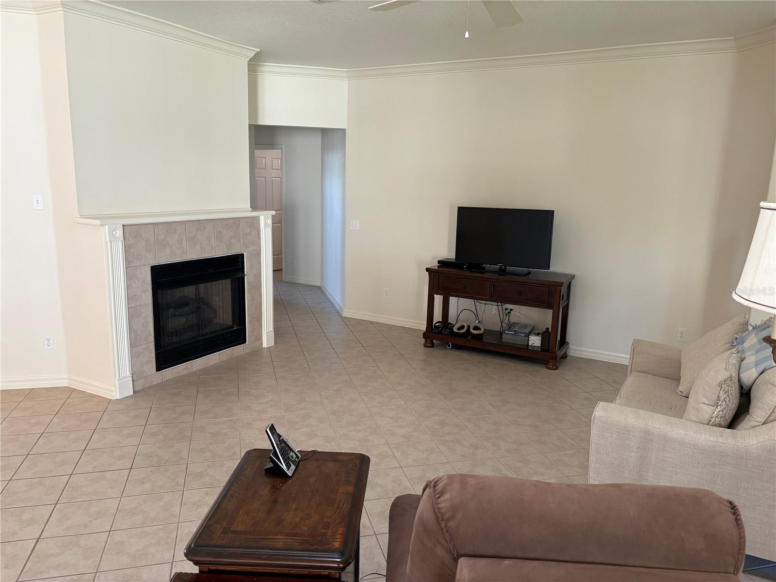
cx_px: 388
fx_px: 583
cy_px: 291
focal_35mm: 26
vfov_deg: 53.1
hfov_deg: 67.3
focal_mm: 5.96
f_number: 1.6
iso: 125
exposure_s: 1/60
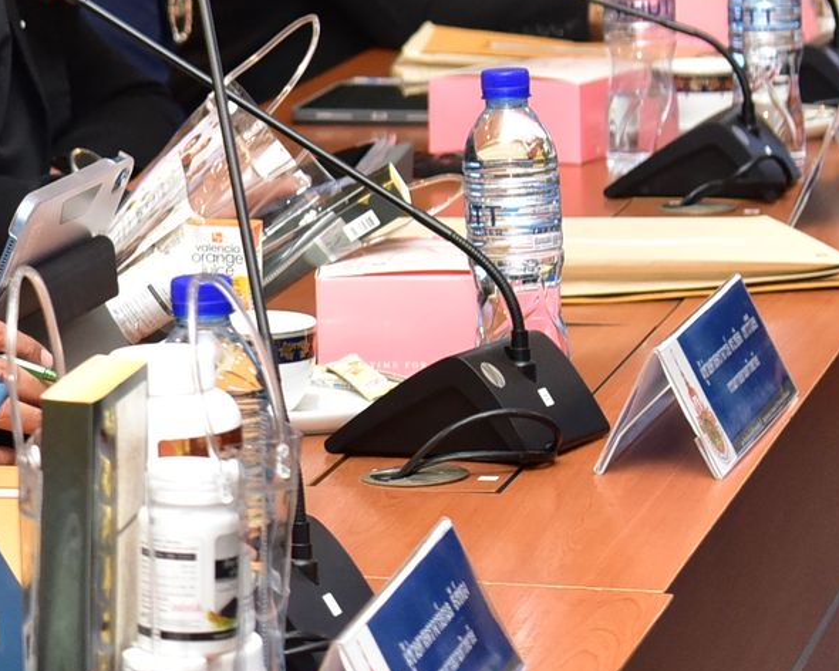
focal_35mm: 199
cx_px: -503
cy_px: 34
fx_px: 4941
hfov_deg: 9.4
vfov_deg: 7.7
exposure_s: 1/100
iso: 2000
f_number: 5
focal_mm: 50
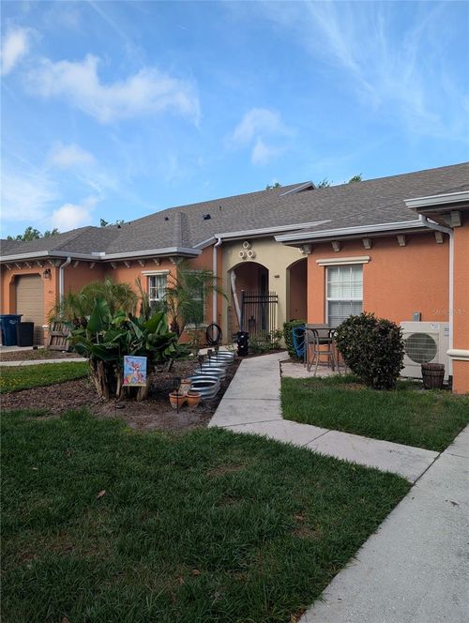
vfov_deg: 71.5
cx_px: 234
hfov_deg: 56.9
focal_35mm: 24
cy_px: 312
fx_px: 432
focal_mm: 6.9
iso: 22
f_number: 1.68
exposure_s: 1/559
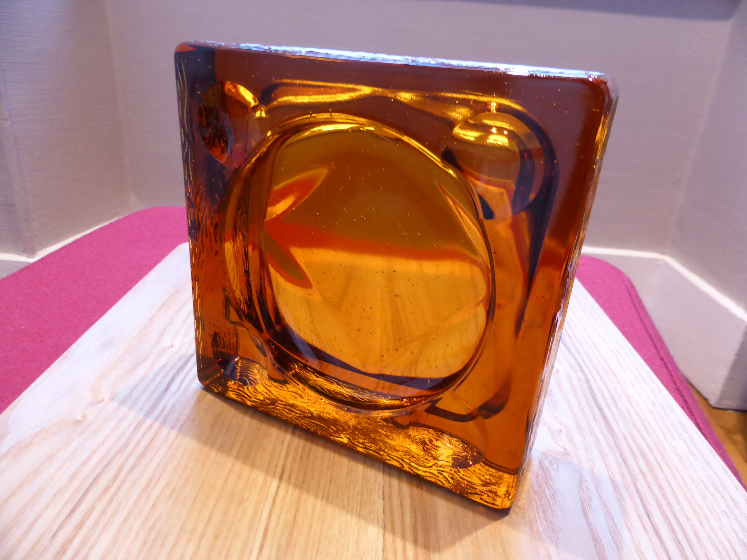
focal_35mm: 24
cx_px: 374
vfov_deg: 56.8
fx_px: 518
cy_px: 280
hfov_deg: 71.6
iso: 400
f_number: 3.3
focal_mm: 4.3
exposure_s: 1/15
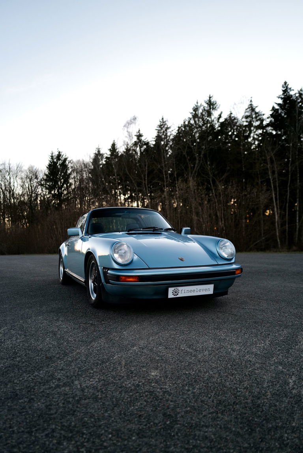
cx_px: 152
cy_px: 226
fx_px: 353
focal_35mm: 28
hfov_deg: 46.4
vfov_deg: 65.5
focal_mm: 28
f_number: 2.2
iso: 100
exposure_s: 1/50
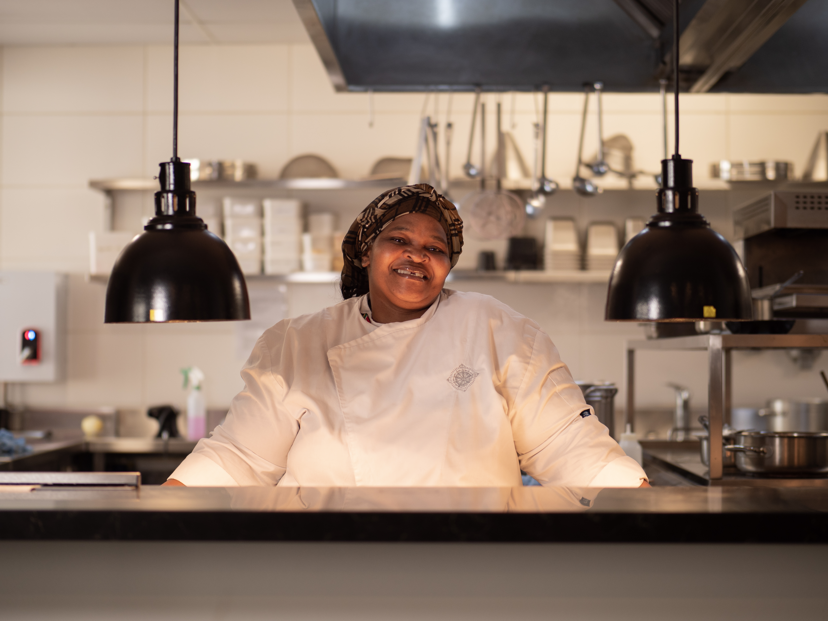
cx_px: 414
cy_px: 310
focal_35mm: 86
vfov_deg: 17.2
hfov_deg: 22.8
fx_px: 2057
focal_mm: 43
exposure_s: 1/200
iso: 200
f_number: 1.2
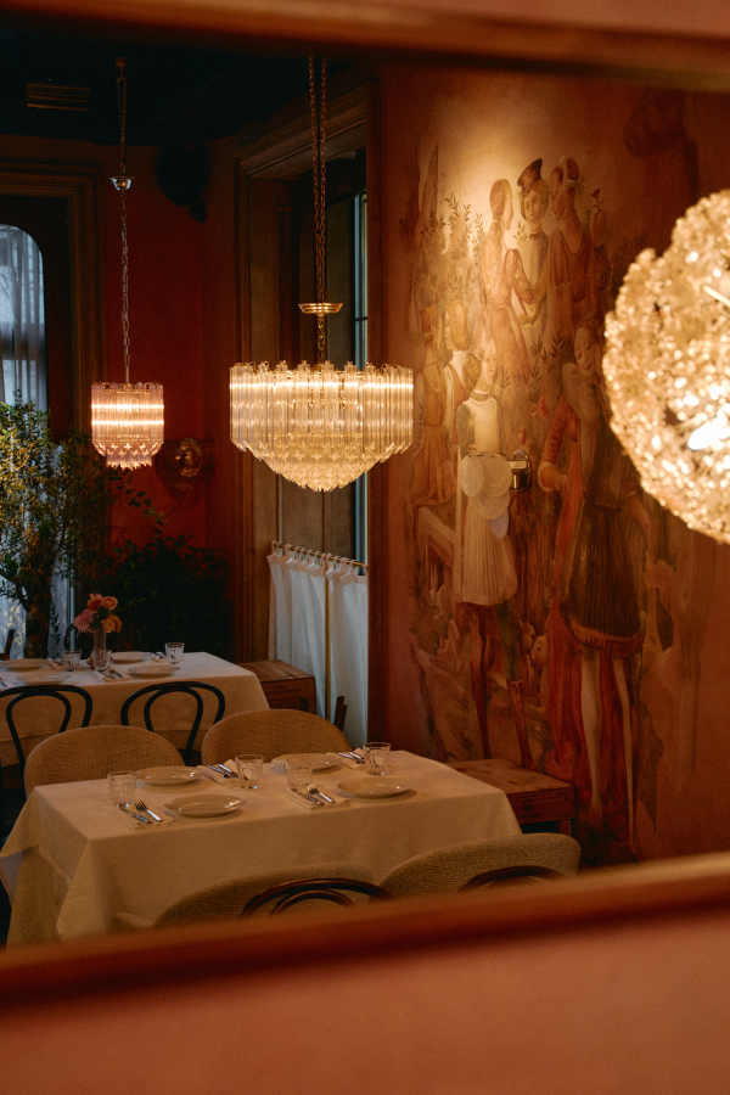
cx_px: 365
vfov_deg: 37.5
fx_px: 1612
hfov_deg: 25.5
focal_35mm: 53
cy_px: 548
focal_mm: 53
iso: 1600
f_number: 2.8
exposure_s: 1/125
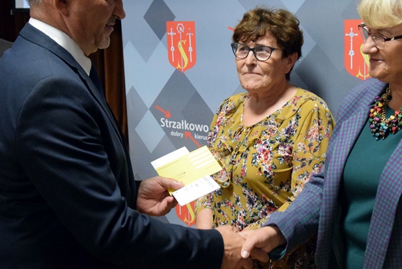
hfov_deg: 30.0
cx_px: 228
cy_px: 121
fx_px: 748
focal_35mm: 67
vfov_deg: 20.3
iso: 6400
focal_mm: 30
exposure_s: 1/100
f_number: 4.5
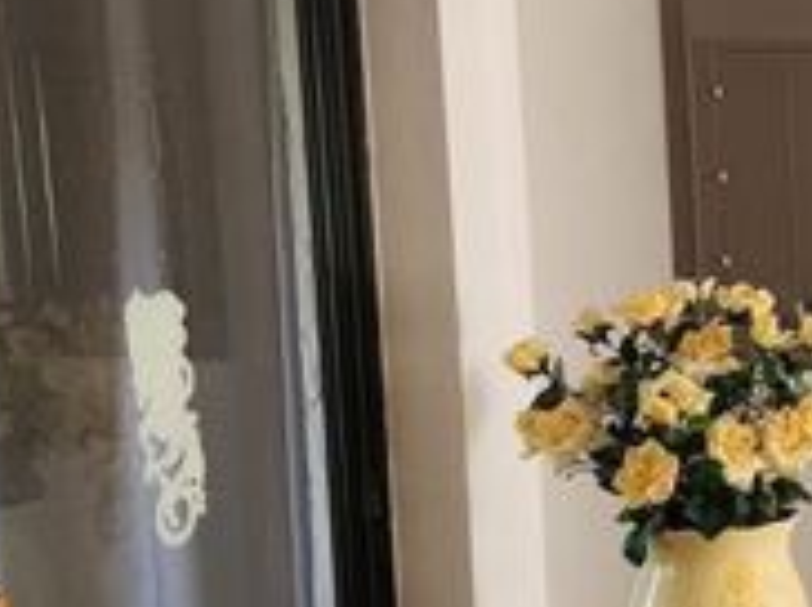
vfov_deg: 16.5
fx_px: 2085
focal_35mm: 89
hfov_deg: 19.2
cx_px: 1229
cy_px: 464
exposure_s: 1/120
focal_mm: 6.4
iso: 500
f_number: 1.8
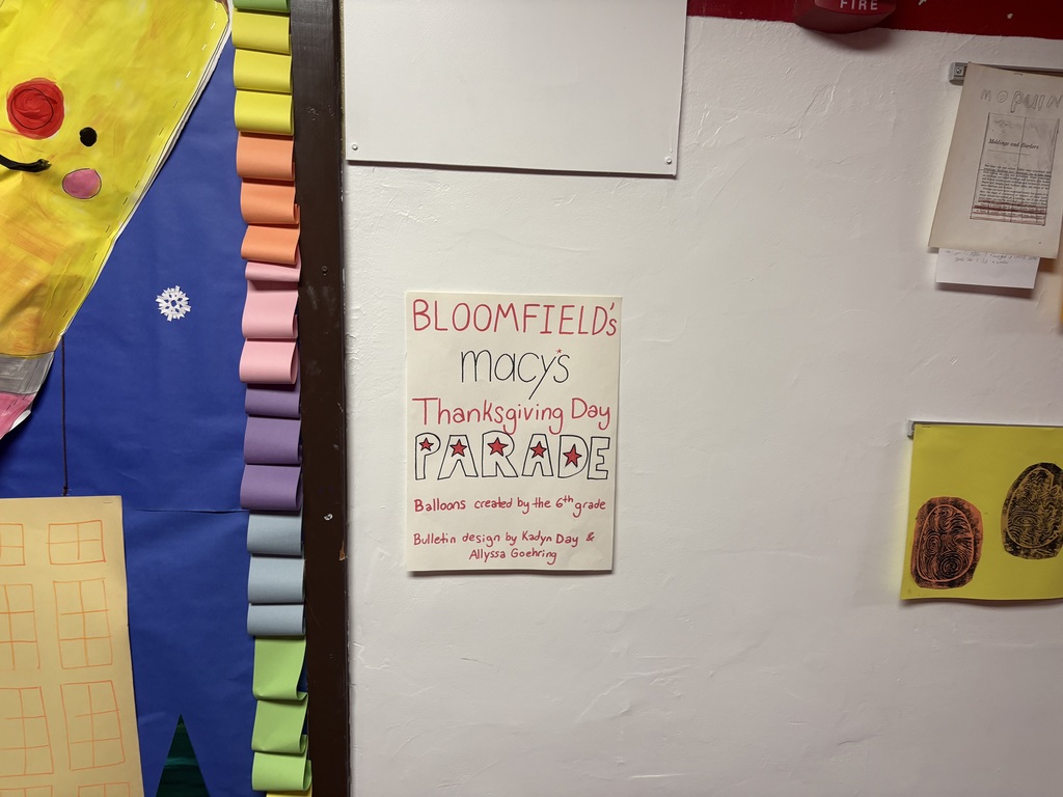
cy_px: 398
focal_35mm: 26
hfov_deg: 67.3
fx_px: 798
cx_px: 532
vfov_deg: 53.1
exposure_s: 1/120
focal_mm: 5.96
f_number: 1.6
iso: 125
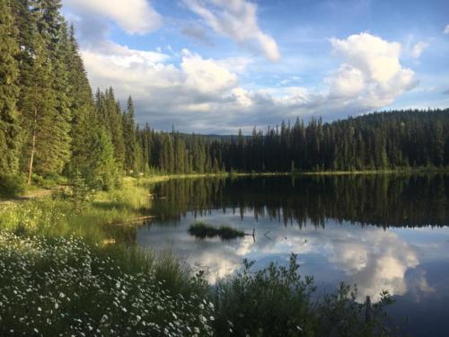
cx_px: 224
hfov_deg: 61.7
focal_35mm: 29
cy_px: 168
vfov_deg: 48.2
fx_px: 376
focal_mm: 4.15
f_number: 2.2
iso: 25
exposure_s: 1/674
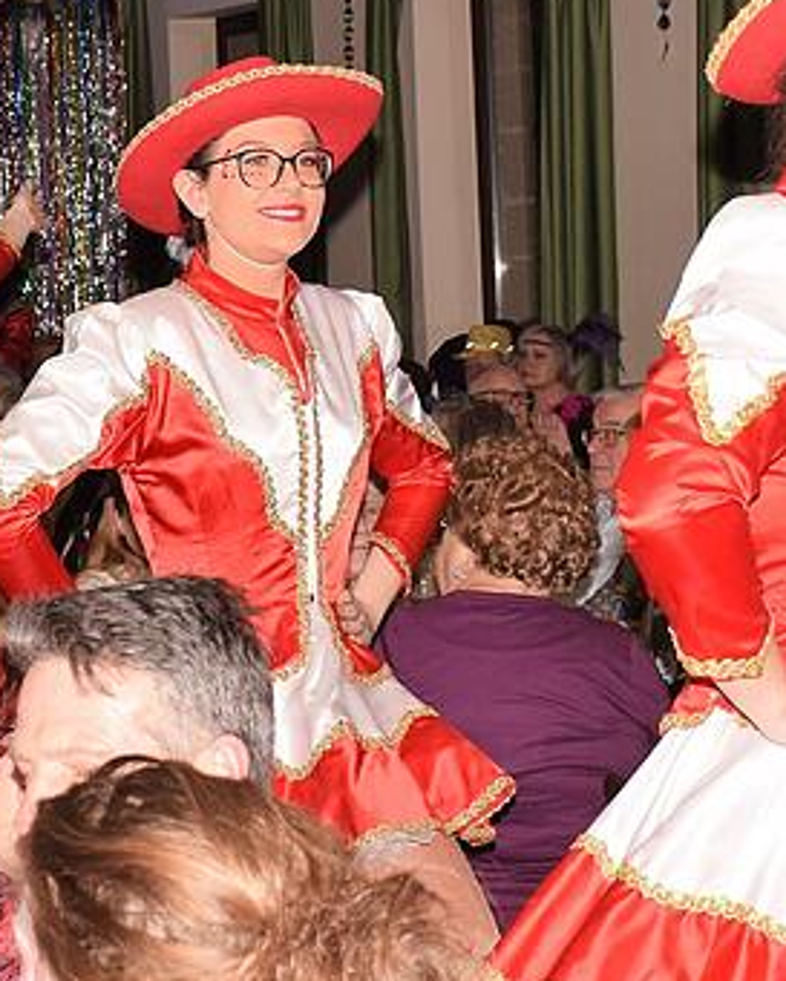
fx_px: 3372
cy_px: 371
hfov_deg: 13.3
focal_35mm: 116
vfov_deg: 16.5
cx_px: 227
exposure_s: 1/60
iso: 400
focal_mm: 26
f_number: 5.6
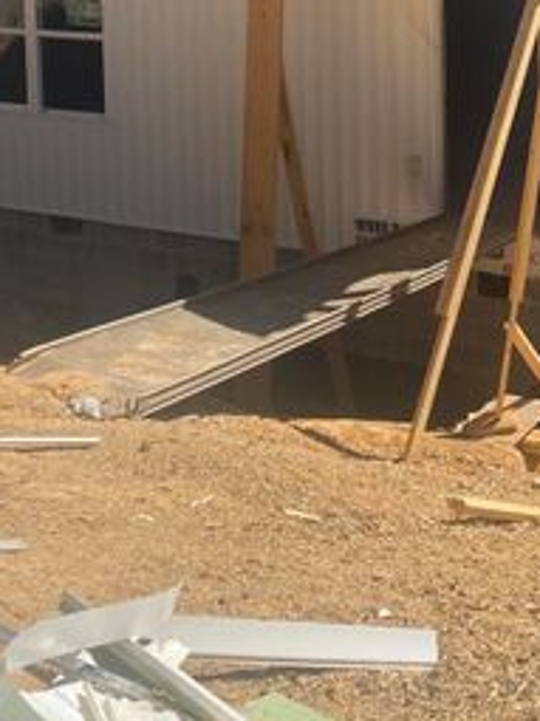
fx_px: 1416
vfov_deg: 26.1
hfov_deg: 20.8
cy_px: -98
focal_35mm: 68
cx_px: 563
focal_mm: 4.25
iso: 32
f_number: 1.8
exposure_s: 1/2183
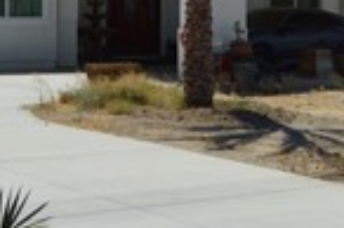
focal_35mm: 118
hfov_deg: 17.3
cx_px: 127
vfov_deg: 11.2
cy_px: -83
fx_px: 1126
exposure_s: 1/4000
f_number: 3.5
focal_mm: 18
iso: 140
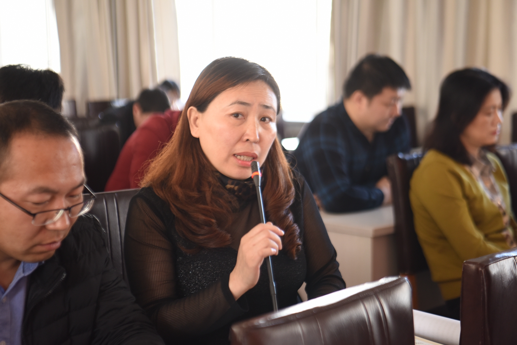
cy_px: 172
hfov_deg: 28.8
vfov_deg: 19.5
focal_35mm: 70
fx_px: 1006
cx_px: 258
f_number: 2.8
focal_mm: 70
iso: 800
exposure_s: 1/80
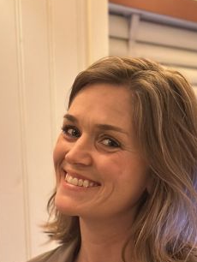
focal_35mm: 94
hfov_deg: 15.7
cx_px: 119
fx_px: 712
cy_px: 244
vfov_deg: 20.4
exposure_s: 1/20
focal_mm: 6.86
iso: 800
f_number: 1.78
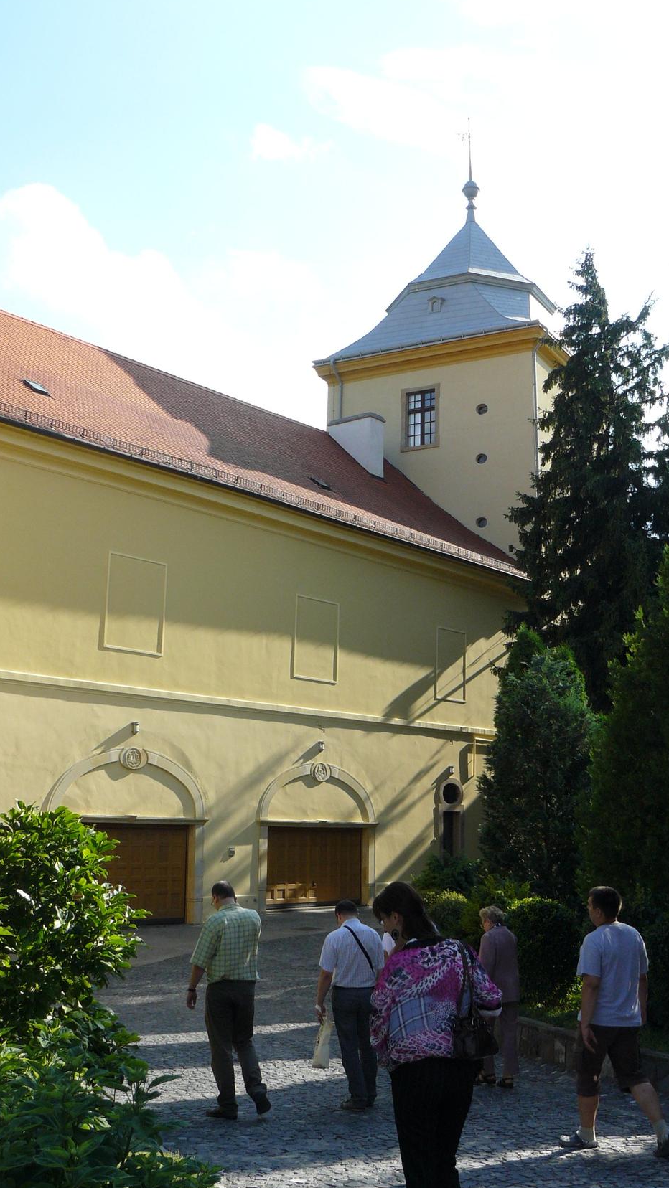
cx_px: 440
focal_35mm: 40
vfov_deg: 50.5
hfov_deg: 29.5
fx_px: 1261
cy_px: 597
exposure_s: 1/200
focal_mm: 6
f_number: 5
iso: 100
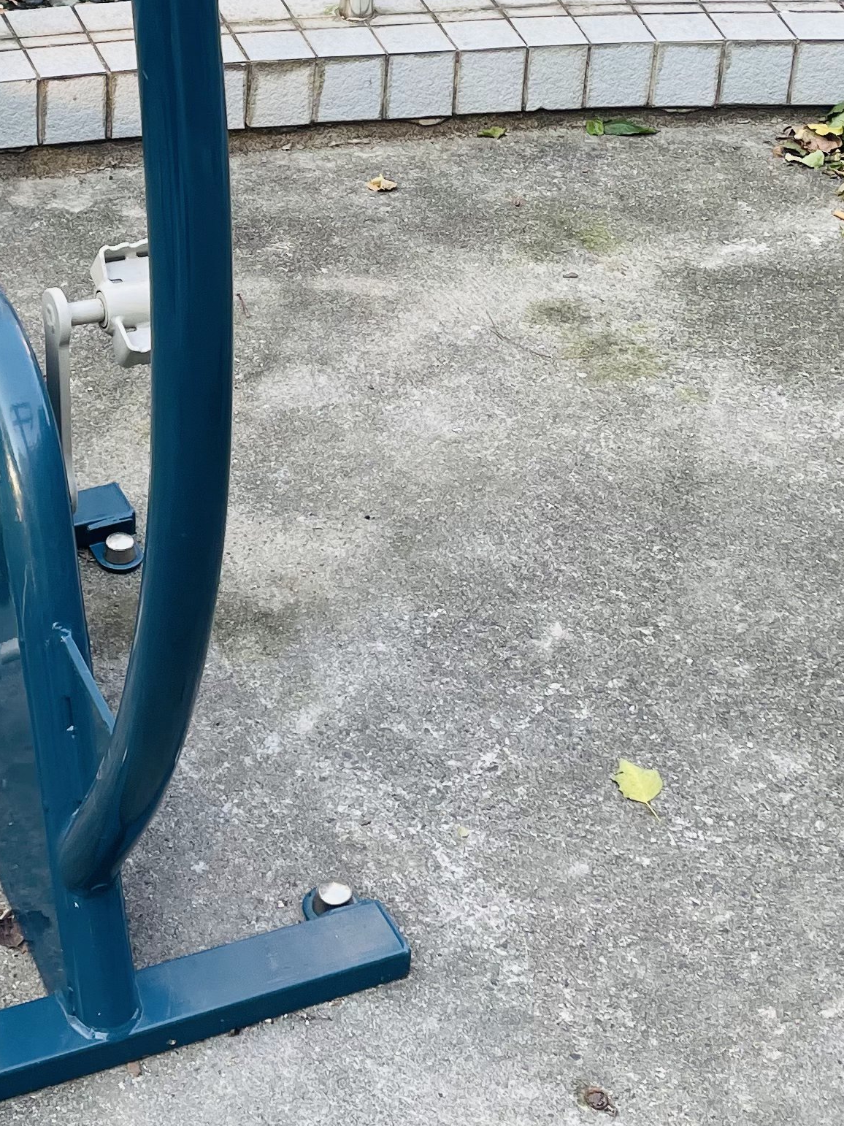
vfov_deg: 27.6
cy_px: 126
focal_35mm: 68
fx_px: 2211
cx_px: 142
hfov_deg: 21.3
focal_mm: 4.2
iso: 32
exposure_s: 1/144
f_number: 1.6
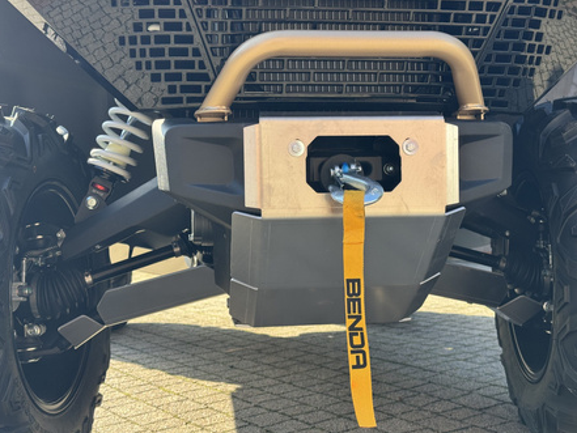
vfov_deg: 29.7
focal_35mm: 49
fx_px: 817
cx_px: 289
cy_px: 220
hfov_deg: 38.9
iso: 64
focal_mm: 6.76
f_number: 1.78
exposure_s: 1/913
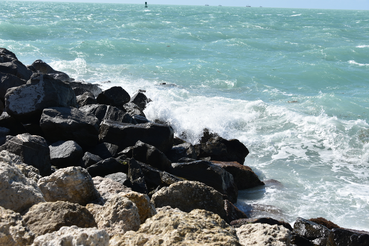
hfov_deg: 34.5
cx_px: 184
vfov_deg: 23.4
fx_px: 595
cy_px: 123
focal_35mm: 58
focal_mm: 58
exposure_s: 1/320
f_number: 9
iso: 100
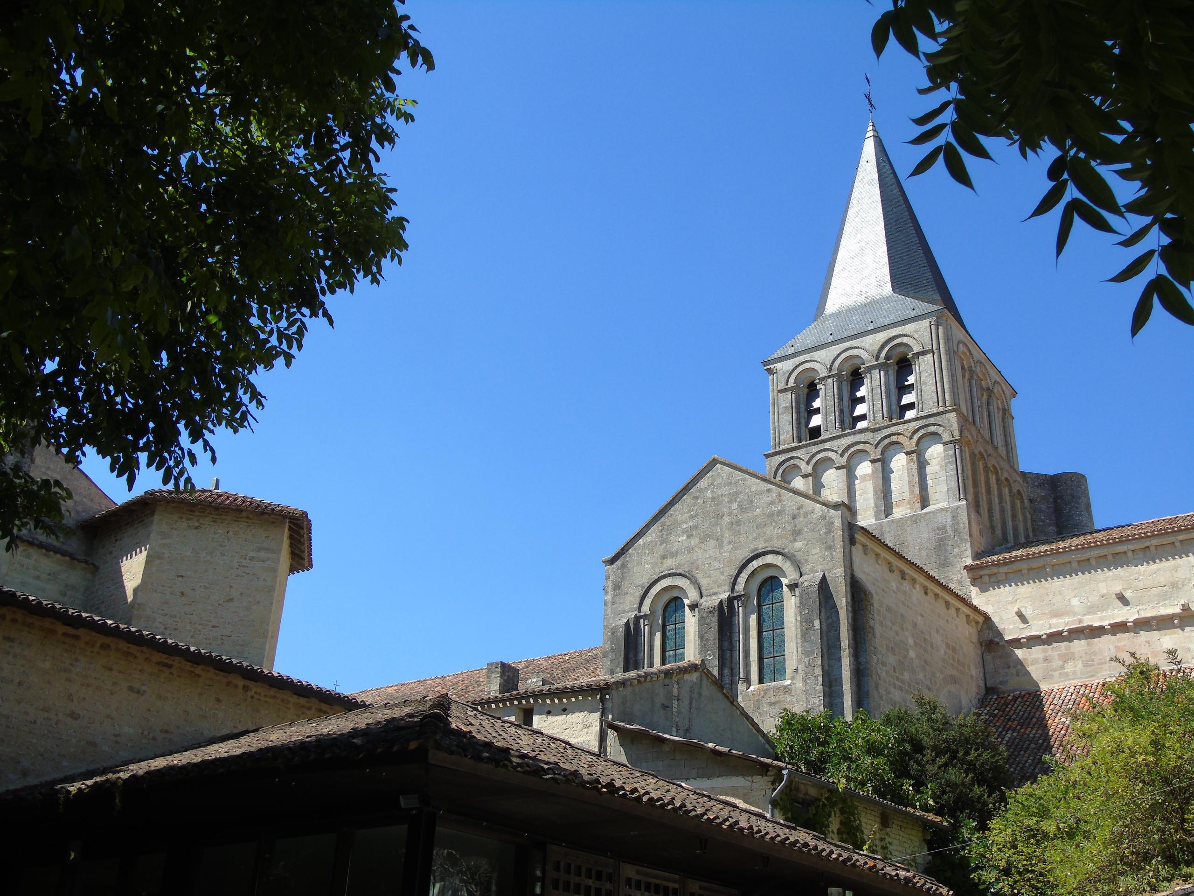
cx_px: 597
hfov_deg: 54.0
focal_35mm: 34
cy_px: 448
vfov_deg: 41.8
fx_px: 1173
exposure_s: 1/500
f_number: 3.8
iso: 80
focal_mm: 6.1
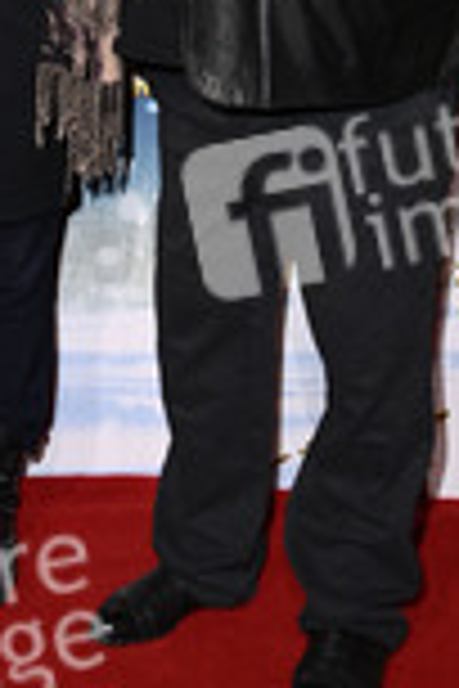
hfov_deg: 14.3
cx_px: 4
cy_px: -31
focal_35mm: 94
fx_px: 1798
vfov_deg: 20.8
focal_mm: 36
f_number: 5.6
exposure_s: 1/250
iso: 1250
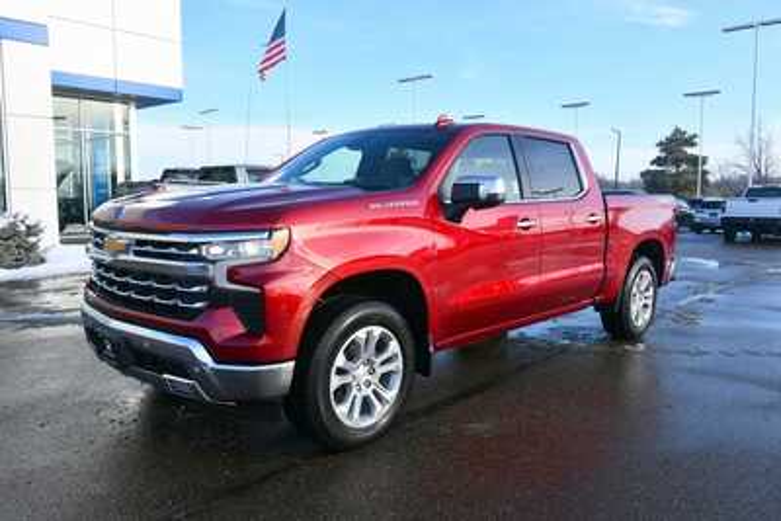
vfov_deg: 46.4
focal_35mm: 28
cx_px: 390
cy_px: 260
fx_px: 608
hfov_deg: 65.5
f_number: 8
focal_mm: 19
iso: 200
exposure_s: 1/250
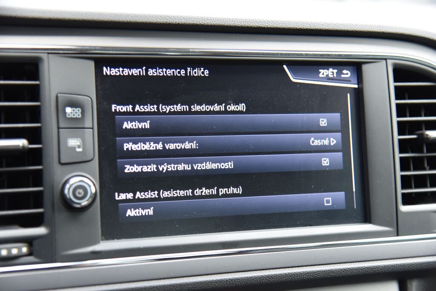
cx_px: 218
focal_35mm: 58
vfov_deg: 23.4
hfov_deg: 34.5
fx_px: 703
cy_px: 146
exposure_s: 1/60
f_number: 4
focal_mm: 58
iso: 500
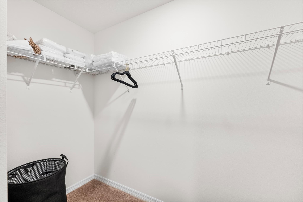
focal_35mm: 15
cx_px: 152
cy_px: 101
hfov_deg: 100.4
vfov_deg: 77.3
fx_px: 126
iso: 500
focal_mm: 15
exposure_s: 1/5
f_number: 8
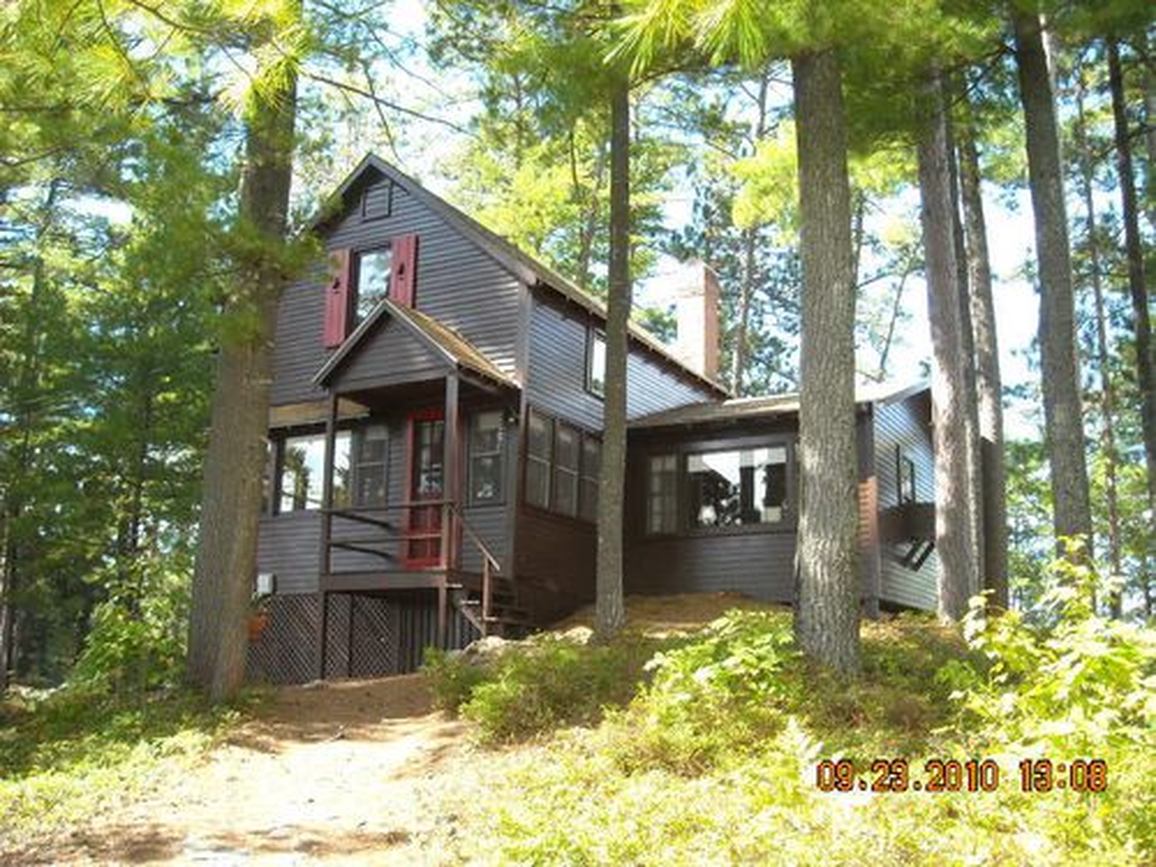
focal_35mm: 35
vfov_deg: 40.7
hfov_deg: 52.6
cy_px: 434
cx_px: 578
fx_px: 1169
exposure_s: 1/250
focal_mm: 5.7
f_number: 2.8
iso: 161
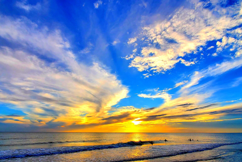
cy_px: 100
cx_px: 111
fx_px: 121
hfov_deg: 89.8
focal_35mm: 18
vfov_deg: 66.5
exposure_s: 1/997
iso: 50
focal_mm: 1.8
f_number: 2.2
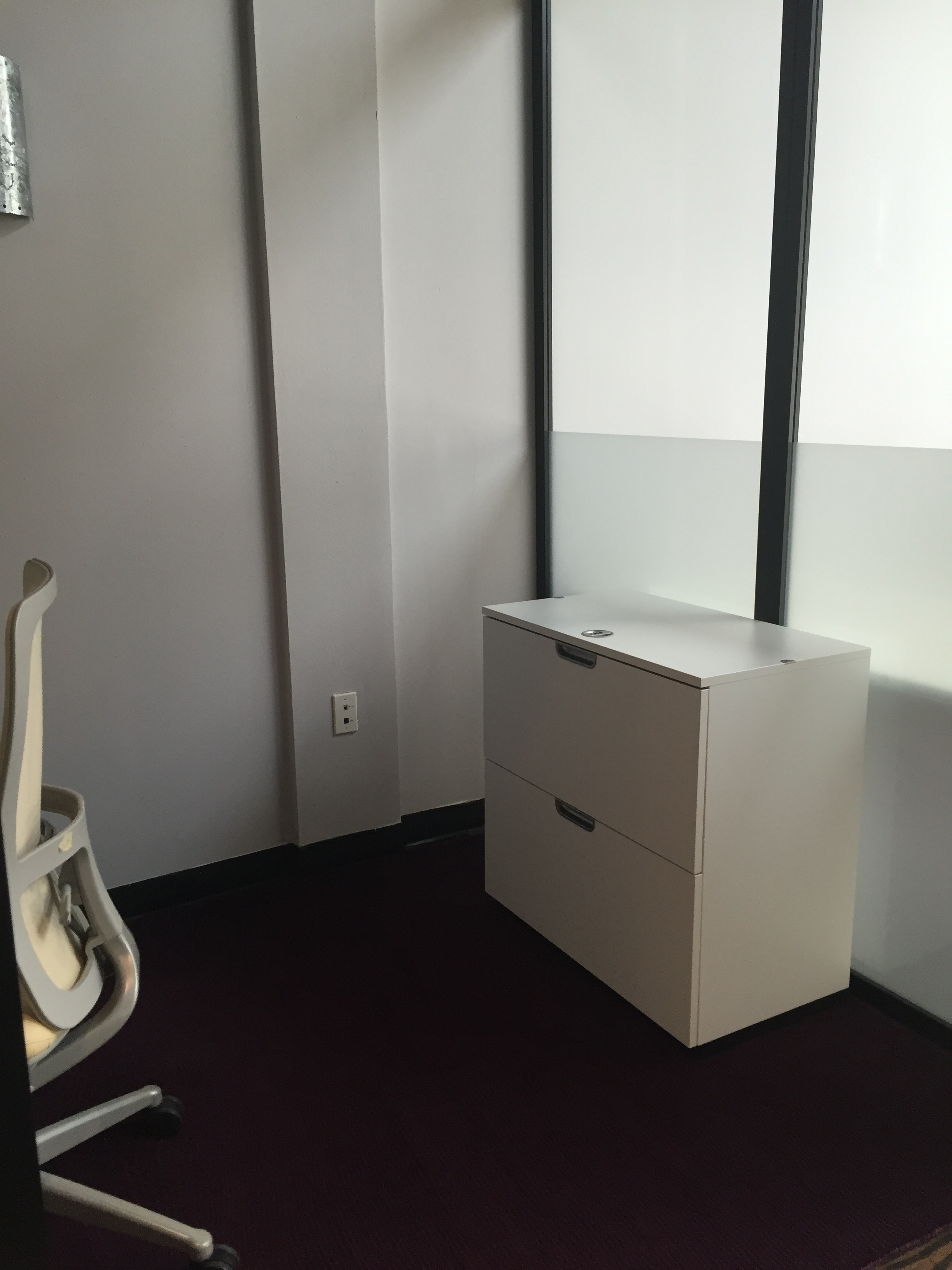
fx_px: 1063
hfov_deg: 48.2
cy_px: 635
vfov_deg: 61.7
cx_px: 476
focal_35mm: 29
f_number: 2.2
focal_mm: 4.15
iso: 32
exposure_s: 1/30
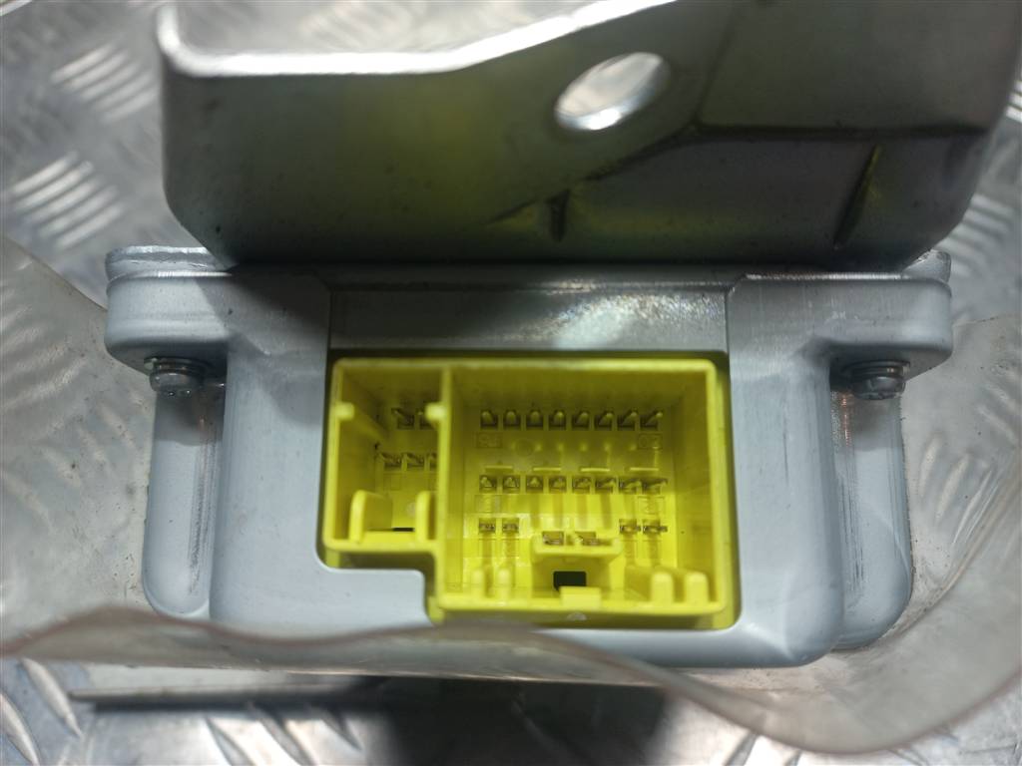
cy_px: 383
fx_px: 738
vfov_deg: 54.9
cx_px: 511
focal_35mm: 25
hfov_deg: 69.4
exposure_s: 1/100
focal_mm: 4.6
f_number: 1.8
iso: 50
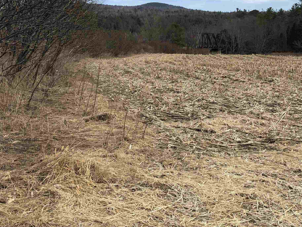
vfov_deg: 30.8
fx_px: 410
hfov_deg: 40.3
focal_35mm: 47
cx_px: 127
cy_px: 91
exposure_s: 1/1215
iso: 20
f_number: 1.8
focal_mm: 3.99
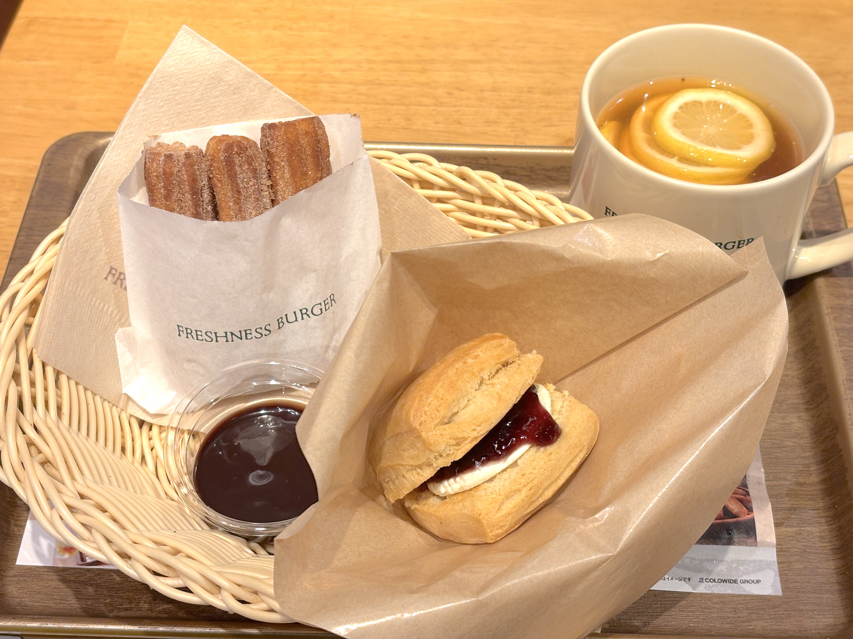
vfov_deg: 28.0
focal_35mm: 52
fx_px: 1281
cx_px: 426
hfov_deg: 36.8
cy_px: 320
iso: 64
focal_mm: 5.96
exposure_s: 1/50
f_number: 1.6
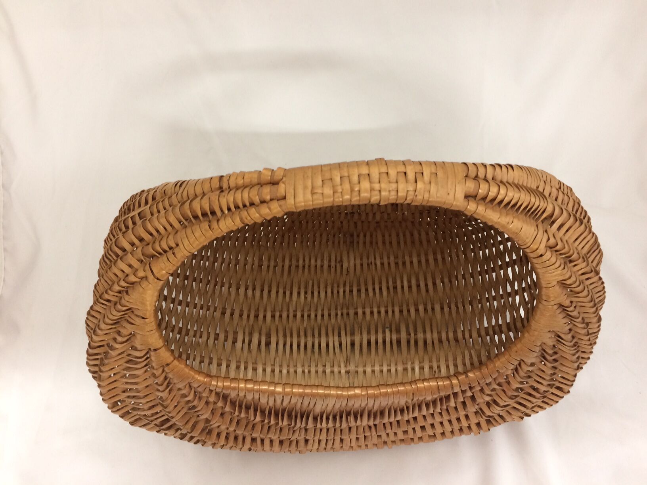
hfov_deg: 61.7
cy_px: 242
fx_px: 542
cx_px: 324
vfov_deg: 48.2
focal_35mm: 29
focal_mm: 4.15
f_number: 2.2
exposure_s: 1/33
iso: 200
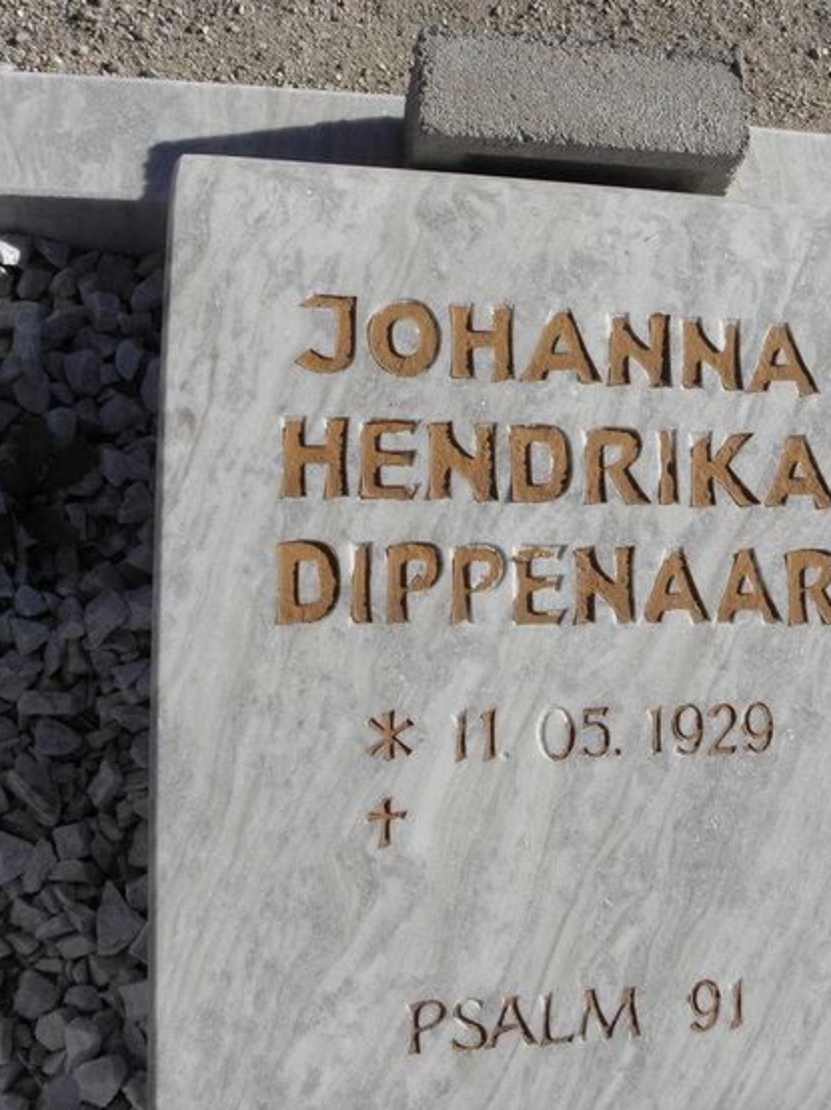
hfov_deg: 36.3
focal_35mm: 39
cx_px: 573
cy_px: 505
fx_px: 1249
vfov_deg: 47.8
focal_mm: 4.83
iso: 64
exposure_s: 1/500
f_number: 5.6
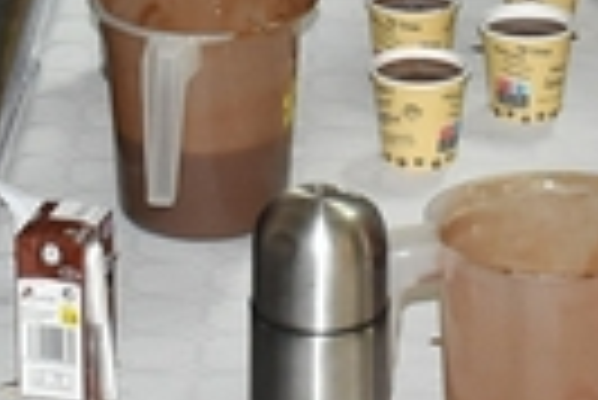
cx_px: 445
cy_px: -378
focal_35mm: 244
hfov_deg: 8.4
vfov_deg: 5.5
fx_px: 4057
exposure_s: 1/60
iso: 1250
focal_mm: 24
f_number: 3.8
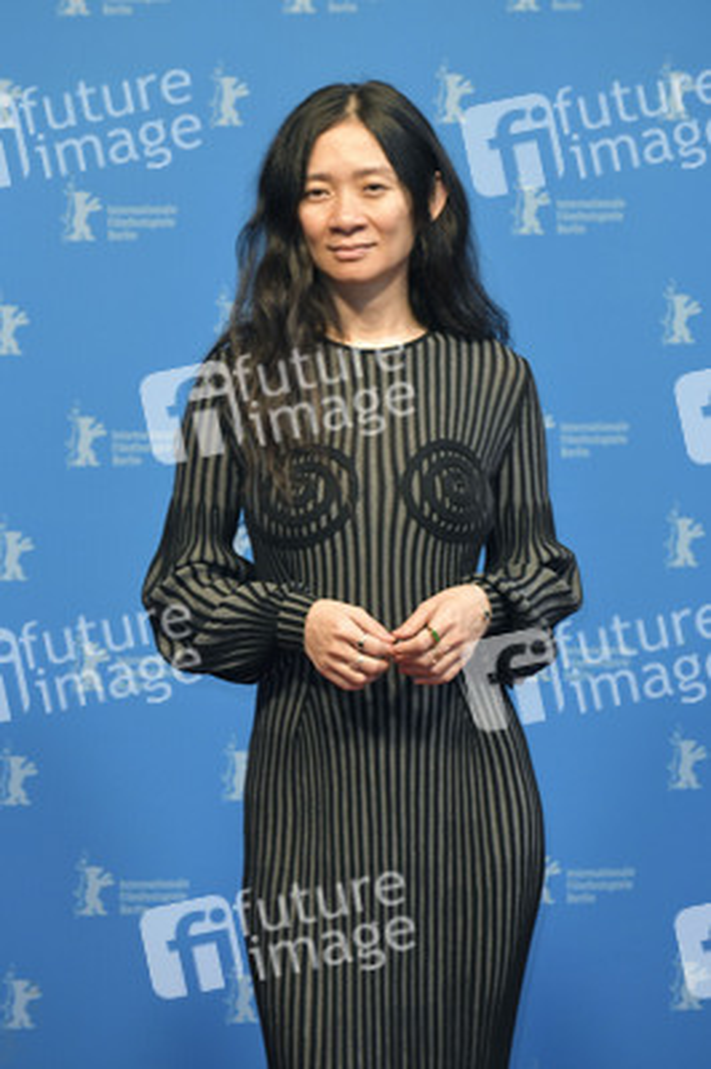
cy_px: 534
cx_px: 356
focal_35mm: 180
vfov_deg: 11.4
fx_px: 5341
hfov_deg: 7.6
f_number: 5.6
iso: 2000
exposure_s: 1/160
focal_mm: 180
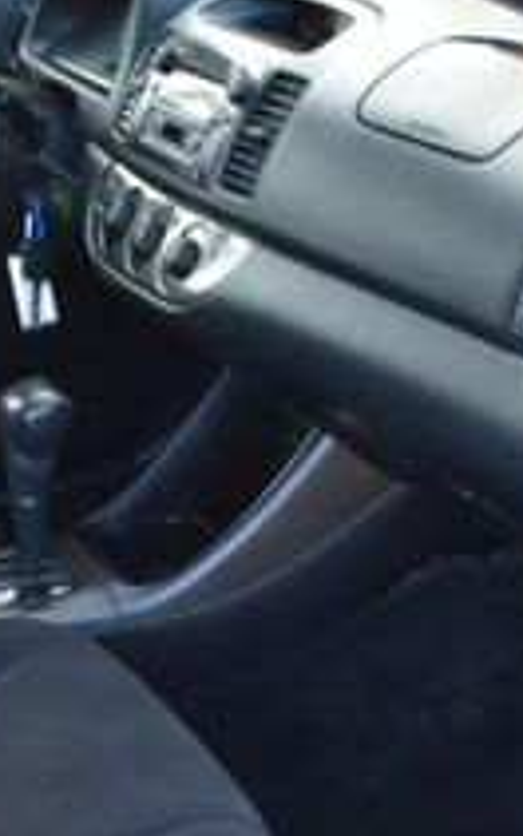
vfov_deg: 19.5
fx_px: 2428
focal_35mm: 107
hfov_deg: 12.3
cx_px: 325
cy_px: 575
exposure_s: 1/15
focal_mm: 23
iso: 1250
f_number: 6.3
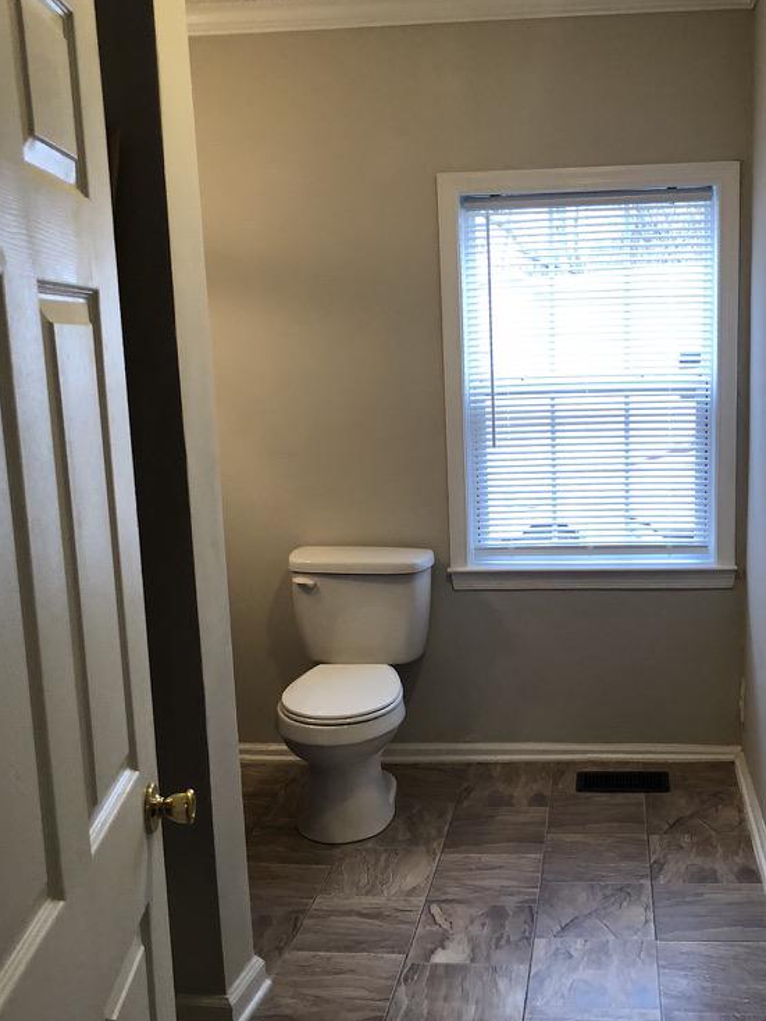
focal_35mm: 39
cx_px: 510
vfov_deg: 47.9
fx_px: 1151
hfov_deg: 36.4
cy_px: 529
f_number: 1.8
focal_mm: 3.99
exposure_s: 1/30
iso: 32
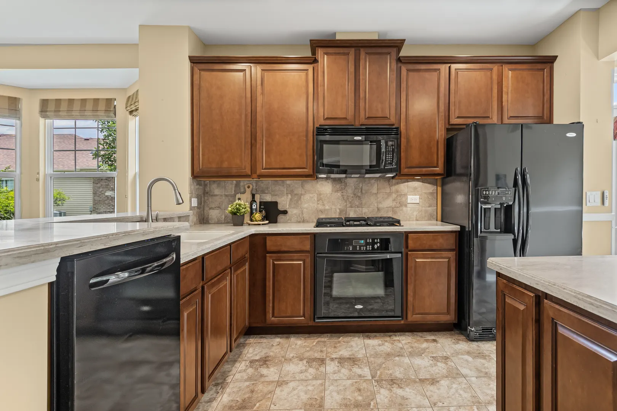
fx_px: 308
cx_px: 308
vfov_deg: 67.4
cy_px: 206
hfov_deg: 90.0
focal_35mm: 18
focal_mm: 12
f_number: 8
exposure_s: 1/6
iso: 320
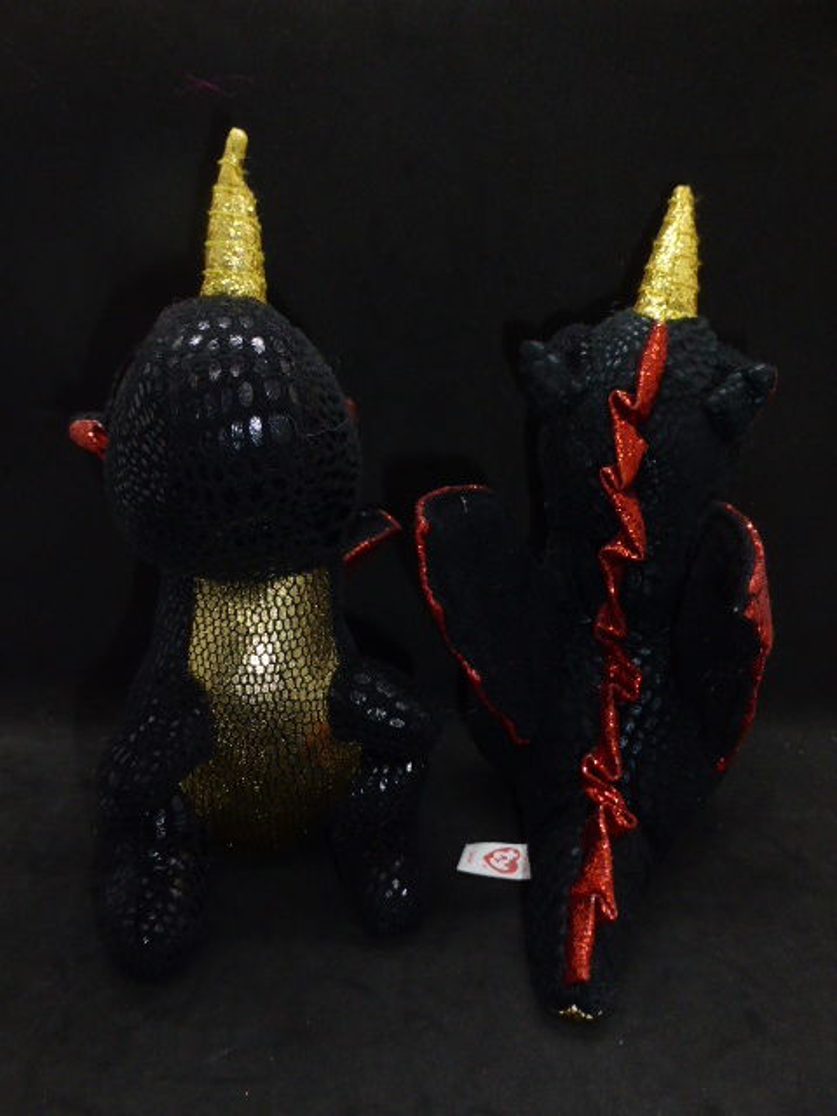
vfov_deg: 63.4
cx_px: 418
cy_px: 558
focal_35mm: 28
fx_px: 903
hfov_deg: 49.7
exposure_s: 1/60
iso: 250
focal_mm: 4.8
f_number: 3.4
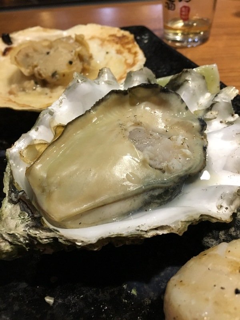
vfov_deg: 61.7
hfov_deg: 48.2
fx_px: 268
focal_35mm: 29
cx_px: 120
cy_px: 160
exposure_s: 1/30
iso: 200
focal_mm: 4.15
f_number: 2.2
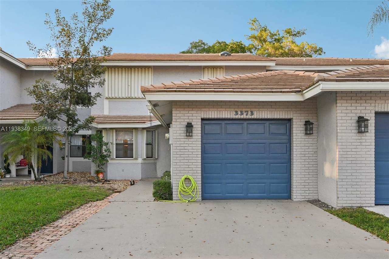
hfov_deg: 62.0
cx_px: 194
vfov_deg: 43.5
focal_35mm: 30
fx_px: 324
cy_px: 130
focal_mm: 30
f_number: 8
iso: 1000
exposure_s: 1/320
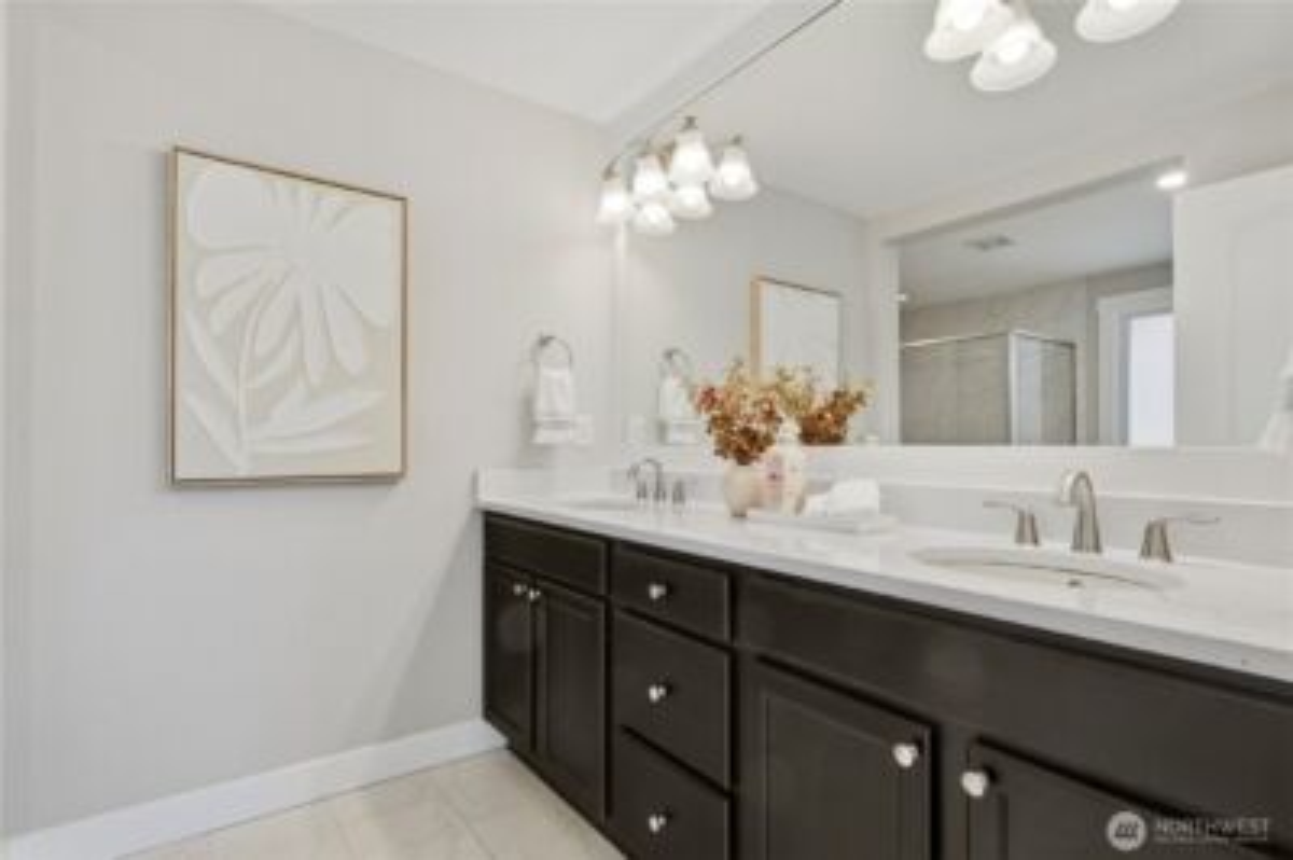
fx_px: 646
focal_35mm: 18
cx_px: 646
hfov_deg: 90.0
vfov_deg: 67.3
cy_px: 430
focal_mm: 18
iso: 400
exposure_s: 1/80
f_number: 9
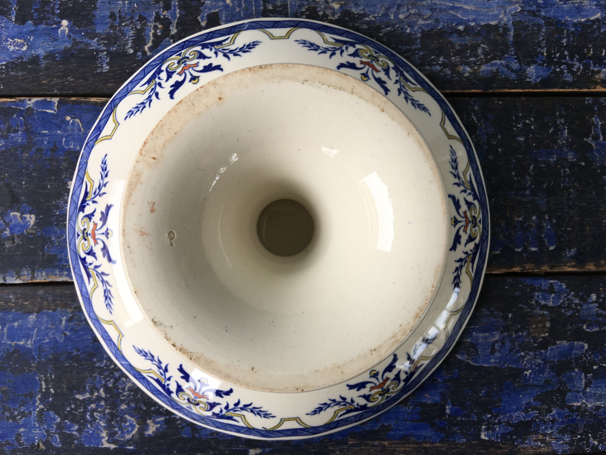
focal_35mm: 29
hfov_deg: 61.7
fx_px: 508
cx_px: 303
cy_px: 228
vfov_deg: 48.2
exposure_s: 1/50
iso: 25
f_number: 2.2
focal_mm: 4.15
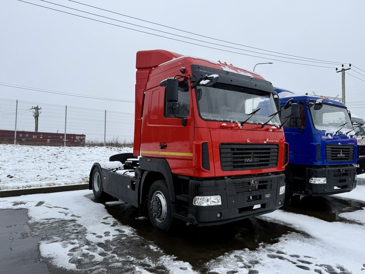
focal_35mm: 24
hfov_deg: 71.6
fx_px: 253
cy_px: 137
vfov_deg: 56.8
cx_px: 182
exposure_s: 1/955
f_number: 1.78
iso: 80
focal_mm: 6.76
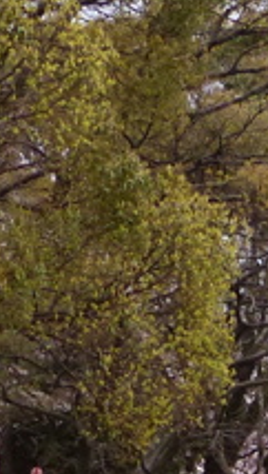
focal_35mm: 177
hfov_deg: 6.7
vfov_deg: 11.6
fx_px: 2227
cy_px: 707
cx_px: 523
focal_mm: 6
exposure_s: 1/160
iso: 320
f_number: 2.8
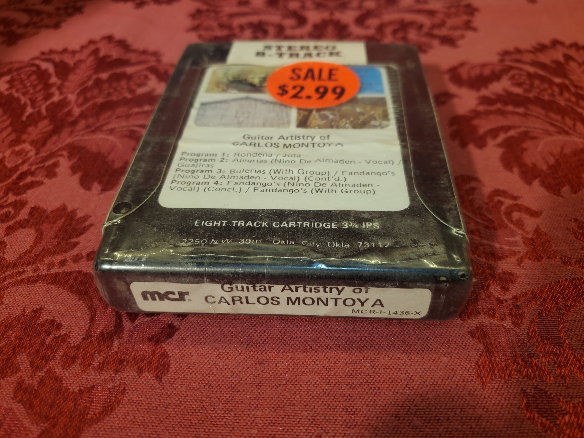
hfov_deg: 67.3
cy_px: 219
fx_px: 439
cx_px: 292
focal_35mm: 26
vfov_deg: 53.1
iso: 64
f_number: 1.5
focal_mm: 4.3
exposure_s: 1/120
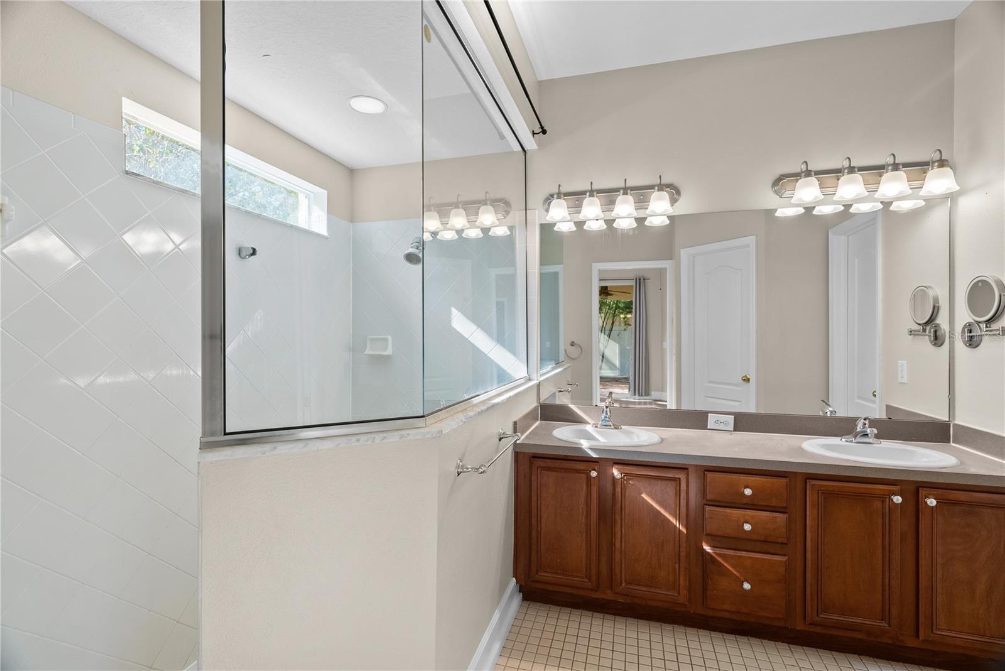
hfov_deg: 96.7
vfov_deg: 73.8
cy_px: 336
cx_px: 502
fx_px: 447
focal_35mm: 16
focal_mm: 16
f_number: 9
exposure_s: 1/2.5
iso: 100
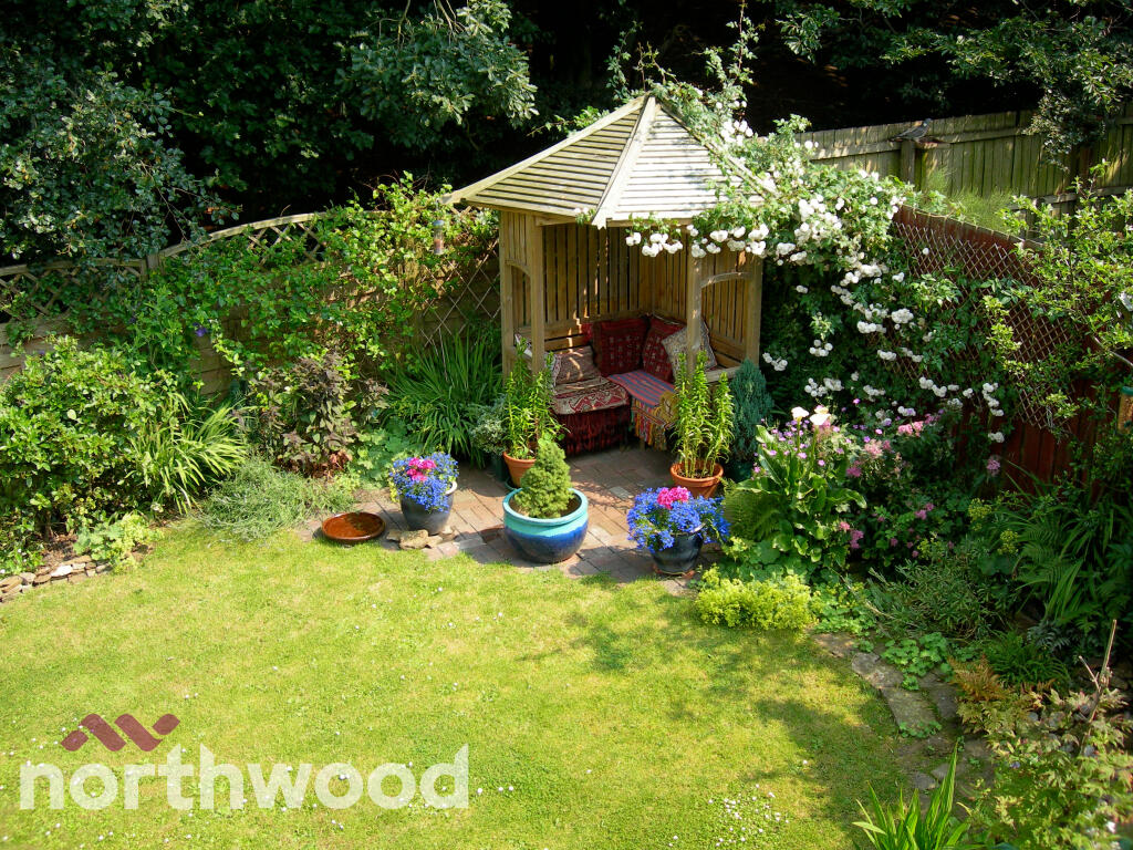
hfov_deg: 49.0
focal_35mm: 38
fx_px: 1244
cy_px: 425
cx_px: 566
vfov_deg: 37.7
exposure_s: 1/271
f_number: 2.8
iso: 50
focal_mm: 7.8
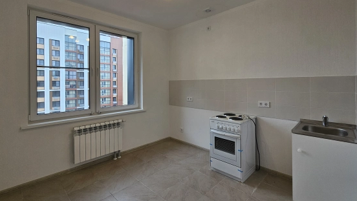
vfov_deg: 66.7
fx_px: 152
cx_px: 168
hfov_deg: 99.2
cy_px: 83
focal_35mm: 16
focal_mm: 2.2
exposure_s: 1/100
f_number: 2.2
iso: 64
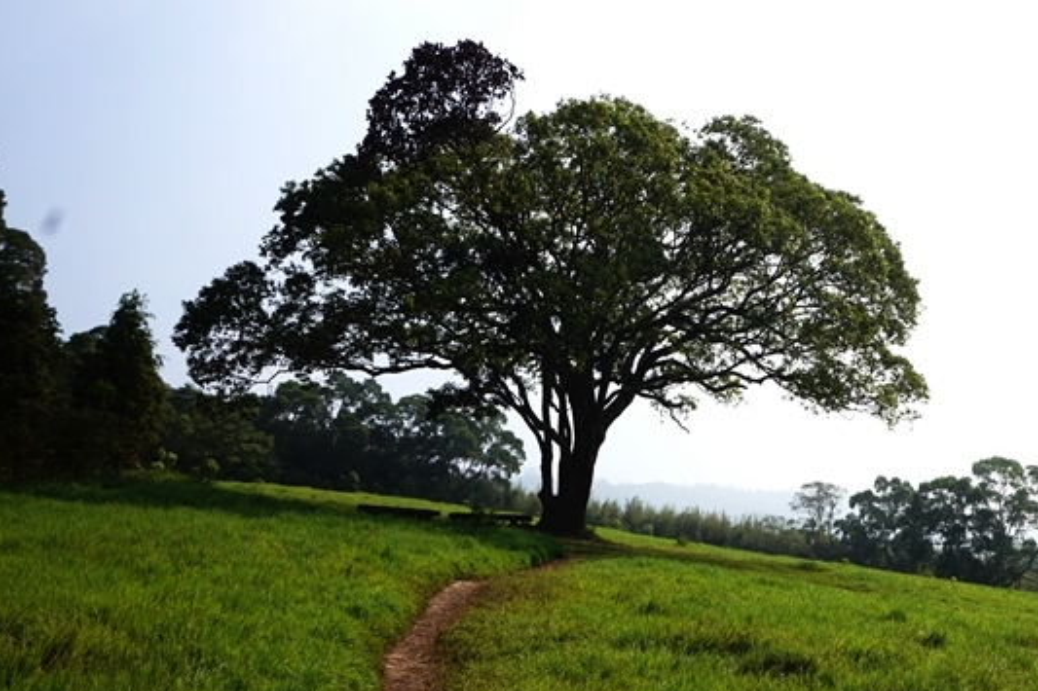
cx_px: 773
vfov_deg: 29.8
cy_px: 300
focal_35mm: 45
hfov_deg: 42.3
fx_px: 1297
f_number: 14
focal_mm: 20
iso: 100
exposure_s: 1/200
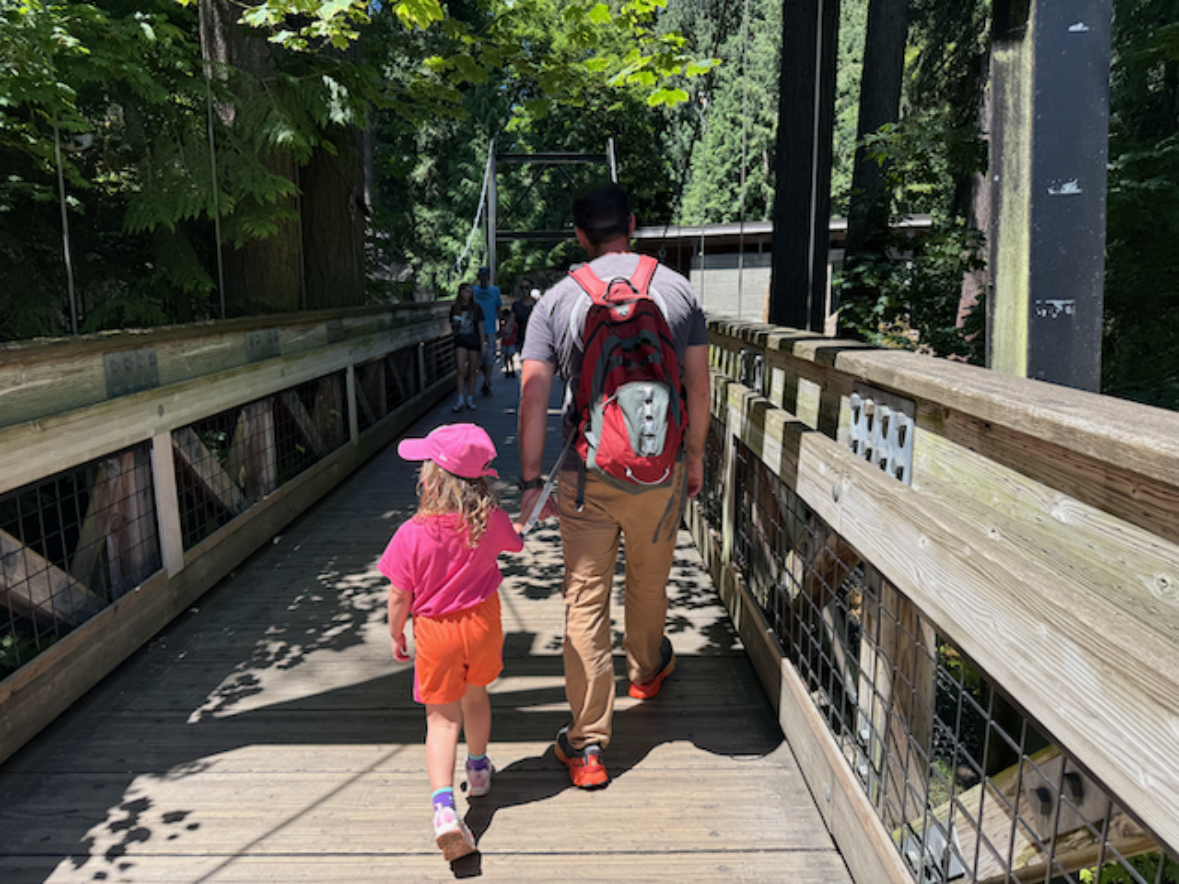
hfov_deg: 71.6
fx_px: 817
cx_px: 590
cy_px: 442
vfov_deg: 56.8
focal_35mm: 24
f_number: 1.78
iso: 80
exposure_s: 1/1361
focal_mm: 6.76
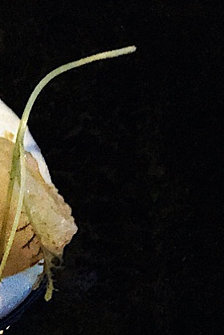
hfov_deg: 8.1
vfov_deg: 11.9
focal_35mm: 170
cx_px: 21
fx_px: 1585
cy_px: 344
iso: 1250
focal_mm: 6.6
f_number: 2.8
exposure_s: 1/33
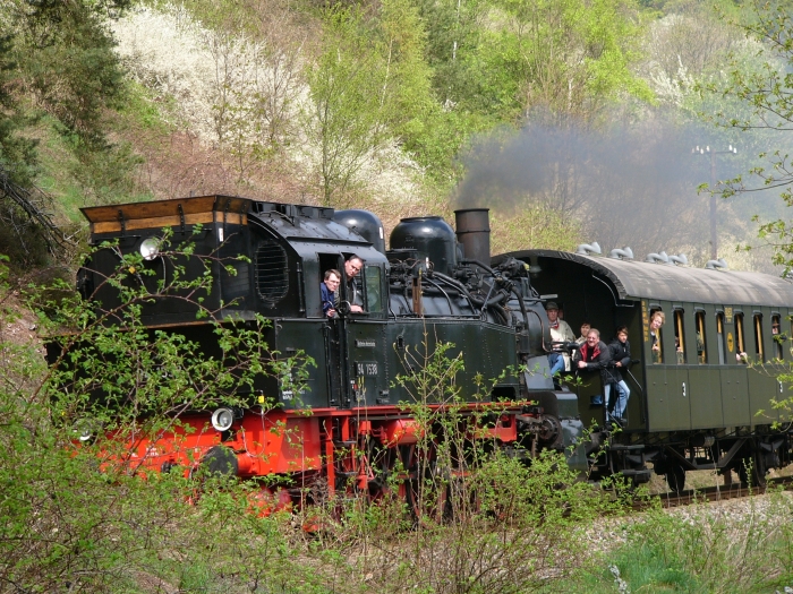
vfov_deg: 10.2
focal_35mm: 146
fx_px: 3345
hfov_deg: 13.5
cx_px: 396
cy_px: 297
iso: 50
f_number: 2.8
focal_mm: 24.3
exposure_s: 1/400
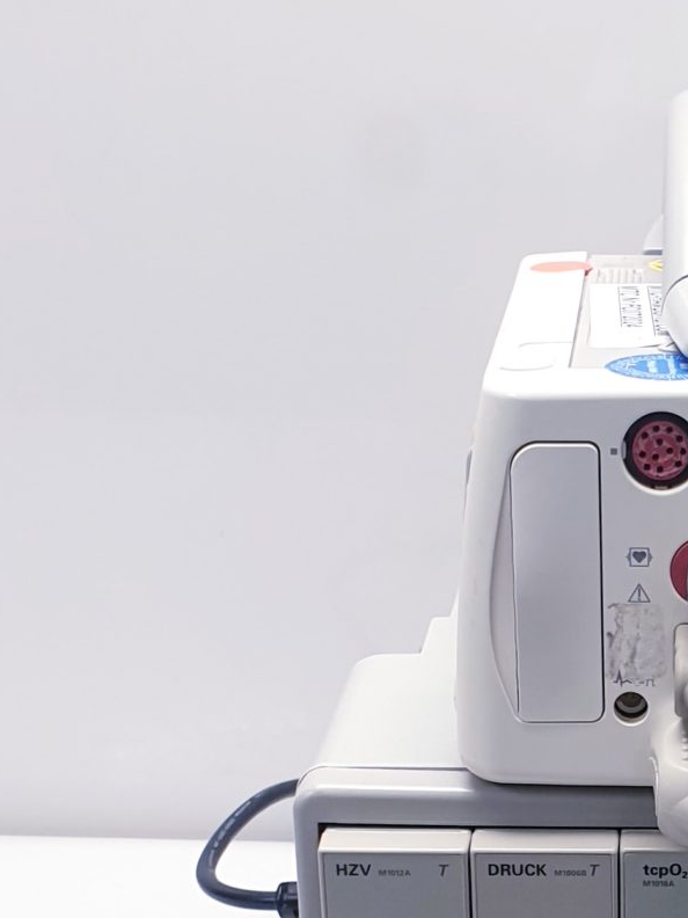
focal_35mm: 84
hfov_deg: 17.2
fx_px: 2226
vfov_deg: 22.5
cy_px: 899
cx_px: 671
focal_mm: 4.3
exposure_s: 1/50
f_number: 2.4
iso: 64
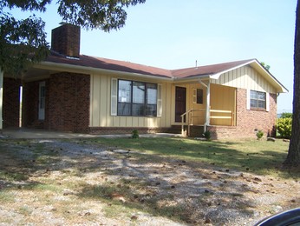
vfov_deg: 37.8
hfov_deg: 48.9
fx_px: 330
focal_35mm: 38
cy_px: 113
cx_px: 150
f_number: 2.8
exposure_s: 1/750
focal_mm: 6.3
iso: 80
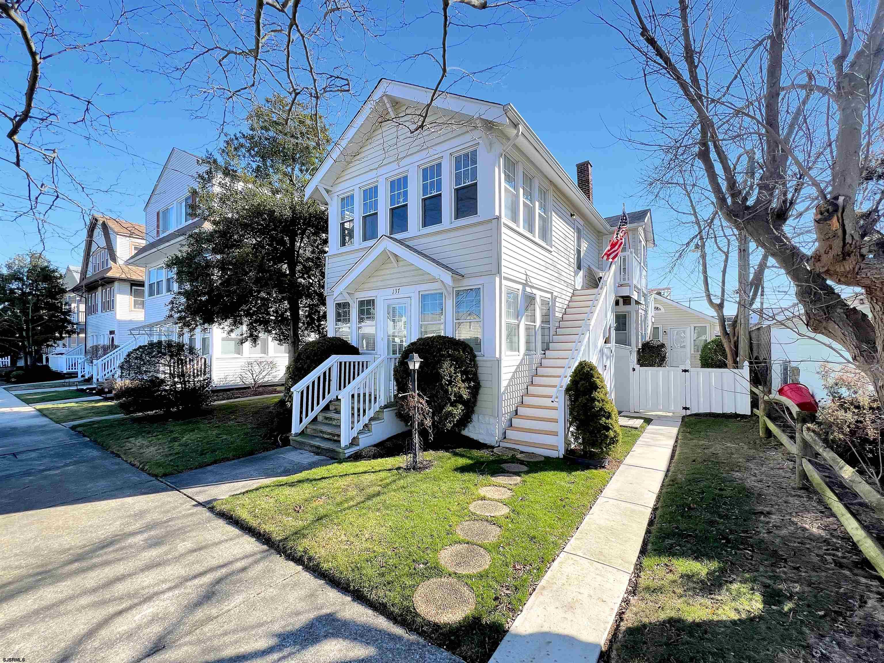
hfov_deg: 106.2
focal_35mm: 13
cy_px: 332
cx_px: 442
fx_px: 332
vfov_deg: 89.9
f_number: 1.8
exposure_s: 1/815
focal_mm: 1.57
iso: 32
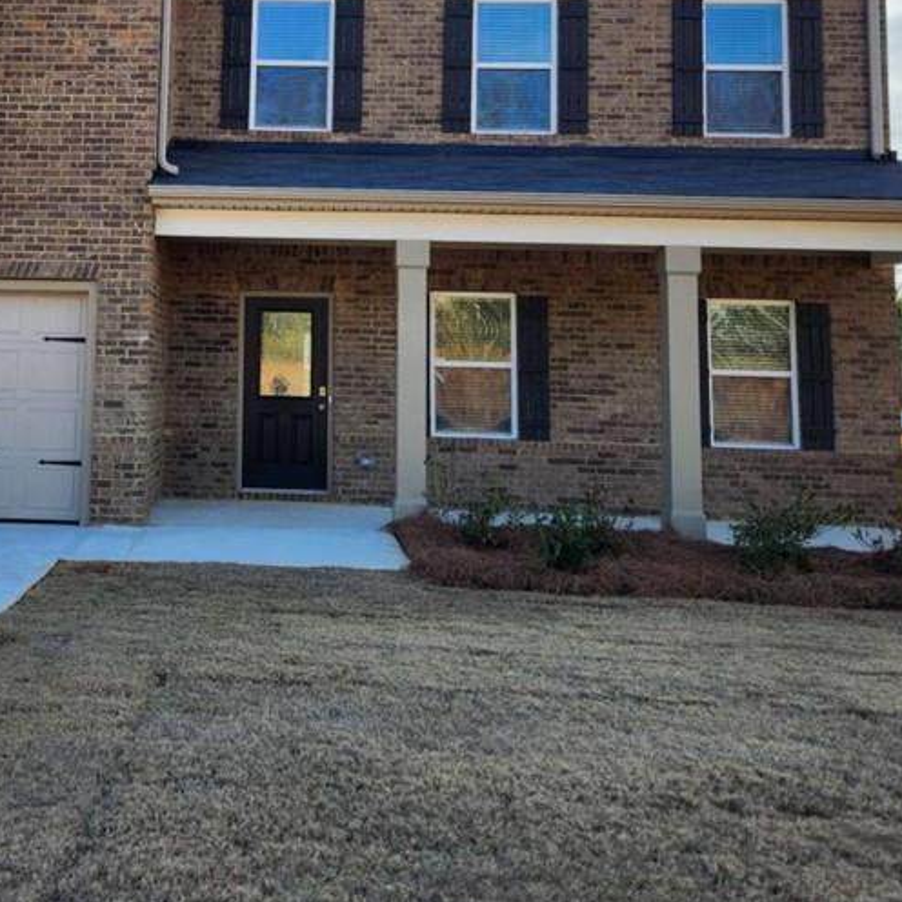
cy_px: 226
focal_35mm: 42
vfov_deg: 39.0
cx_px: 220
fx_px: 1238
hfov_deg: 38.9
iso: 20
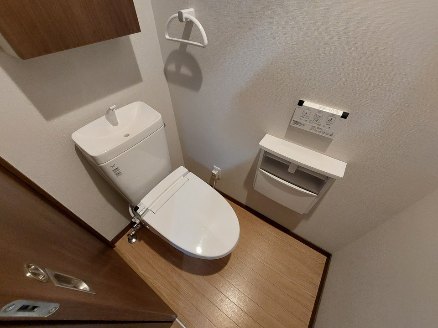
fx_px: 164
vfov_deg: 89.9
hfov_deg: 106.2
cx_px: 219
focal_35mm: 13
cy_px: 164
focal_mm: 1.74
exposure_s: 1/30
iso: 320
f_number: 2.2
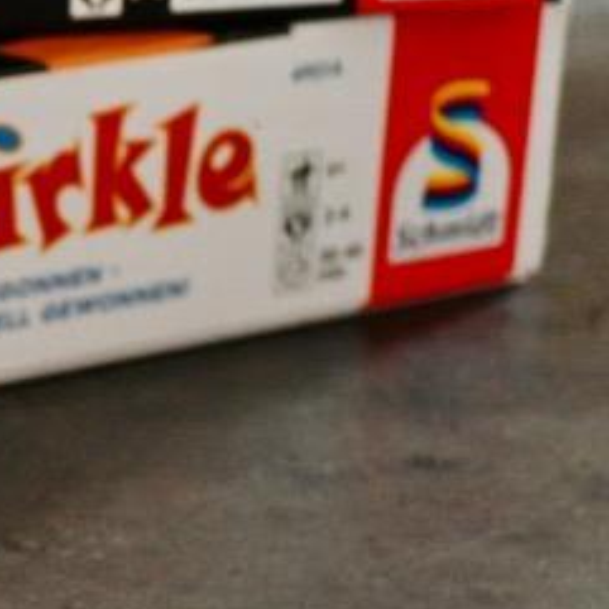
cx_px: -627
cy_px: 417
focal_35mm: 163
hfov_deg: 9.9
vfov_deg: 10.7
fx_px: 3244
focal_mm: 28
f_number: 2.8
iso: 2000
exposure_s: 1/125
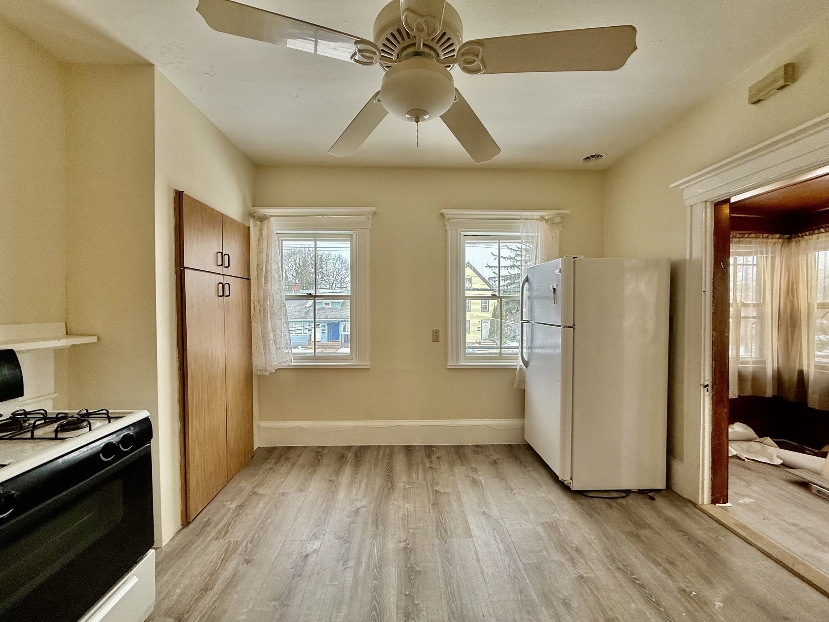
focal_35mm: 14
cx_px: 414
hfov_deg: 102.1
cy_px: 311
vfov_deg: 85.7
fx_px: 335
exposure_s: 1/120
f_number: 2.2
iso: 80
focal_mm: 2.22
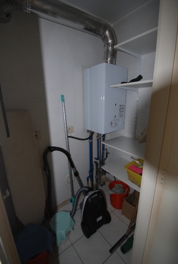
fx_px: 111
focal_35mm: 15
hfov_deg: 77.6
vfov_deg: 100.3
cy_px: 132
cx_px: 89
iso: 200
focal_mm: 10
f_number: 3.5
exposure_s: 1/60
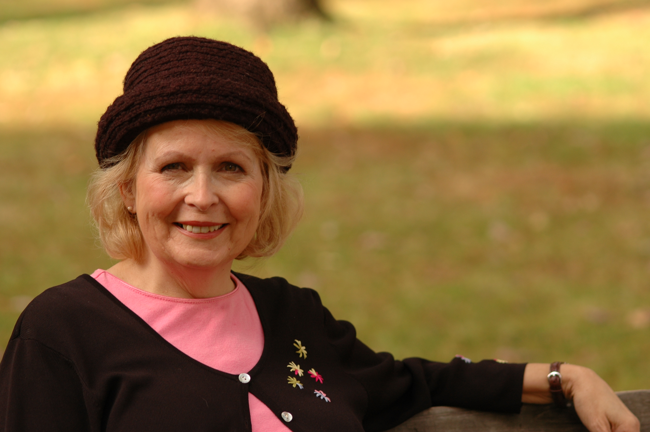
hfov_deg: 13.1
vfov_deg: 8.7
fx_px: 2841
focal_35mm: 158
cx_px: 325
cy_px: 216
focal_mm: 105
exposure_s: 1/200
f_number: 4
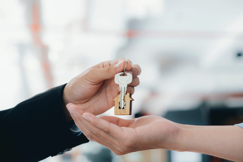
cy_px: 81
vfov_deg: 16.5
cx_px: 122
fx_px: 560
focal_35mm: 83
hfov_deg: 24.5
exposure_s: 1/125
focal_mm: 55
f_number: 2.8
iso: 1000
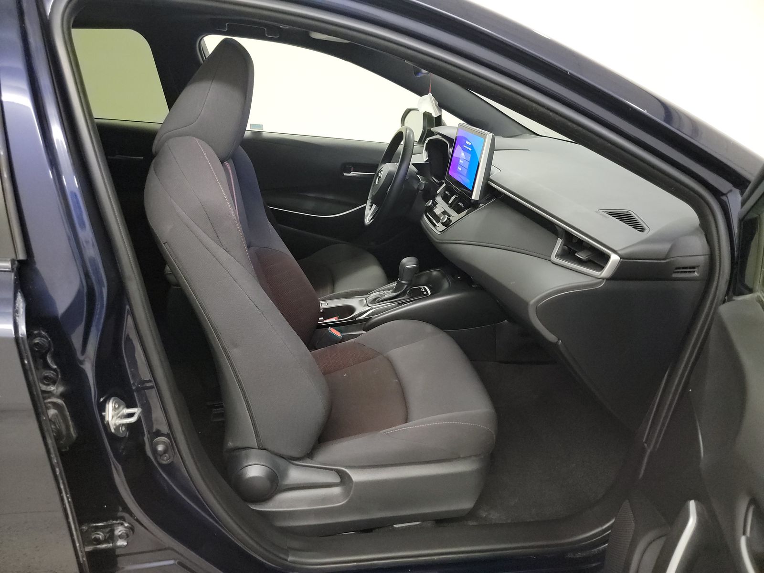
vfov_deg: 56.8
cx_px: 382
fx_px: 530
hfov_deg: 71.6
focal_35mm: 24
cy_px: 286
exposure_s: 1/59
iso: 1478
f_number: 1.8
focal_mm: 6.7
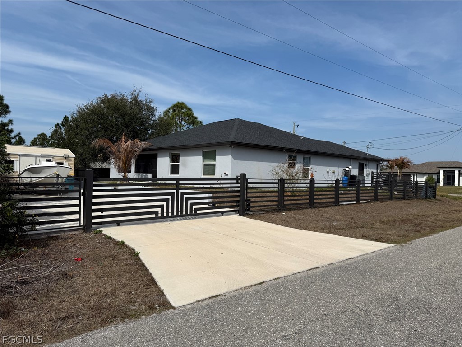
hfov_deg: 71.6
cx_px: 231
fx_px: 320
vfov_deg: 56.8
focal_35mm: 24
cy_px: 174
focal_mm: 6.76
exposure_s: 1/8130
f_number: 1.78
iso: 80
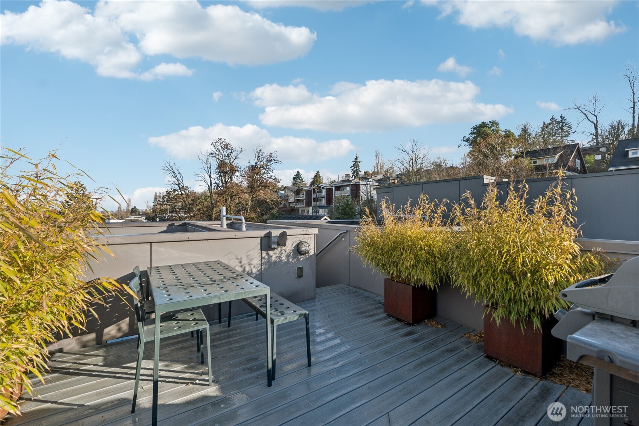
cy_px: 213
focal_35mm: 15
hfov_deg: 100.4
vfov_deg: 77.3
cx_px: 320
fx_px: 266
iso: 100
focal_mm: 10
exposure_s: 1/60
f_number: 9
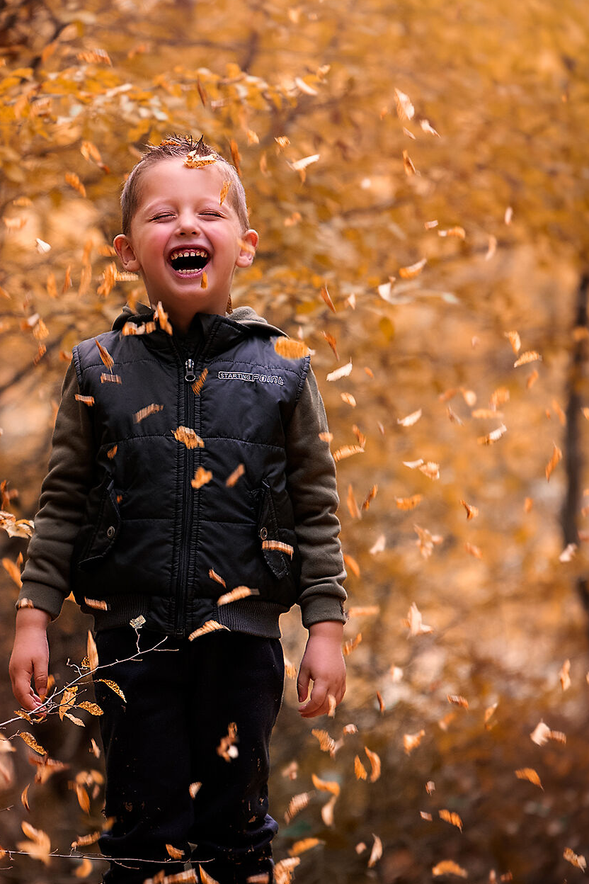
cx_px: 183
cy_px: 432
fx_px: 9202
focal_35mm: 375
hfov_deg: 3.7
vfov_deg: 5.5
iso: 400
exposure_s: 1/250
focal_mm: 195
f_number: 2.8
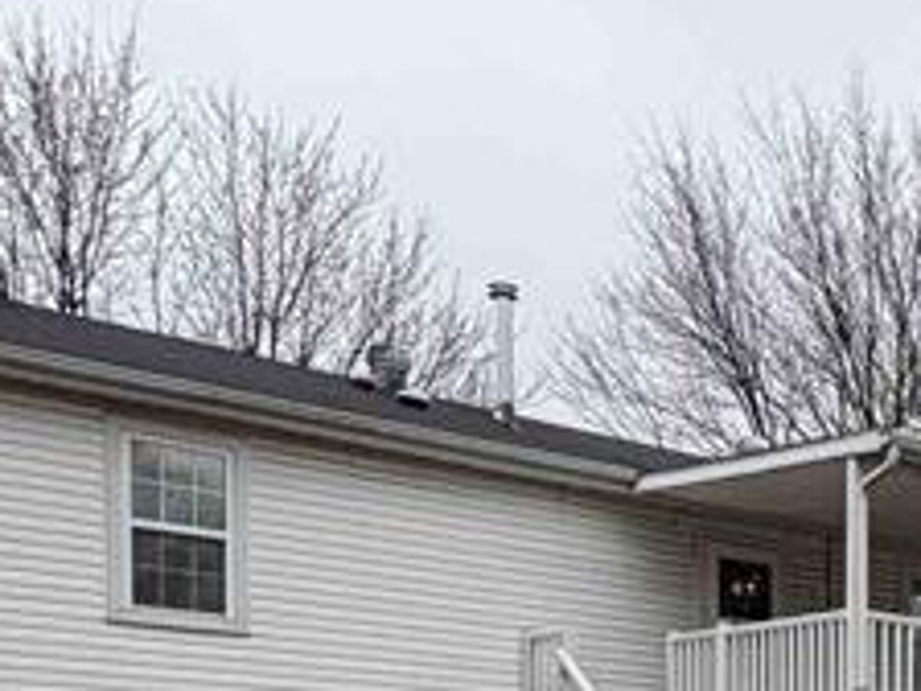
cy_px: 925
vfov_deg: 20.7
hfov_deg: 26.2
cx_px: 1172
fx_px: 1703
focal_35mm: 64
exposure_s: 1/651
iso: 40
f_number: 2.2
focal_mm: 2.22
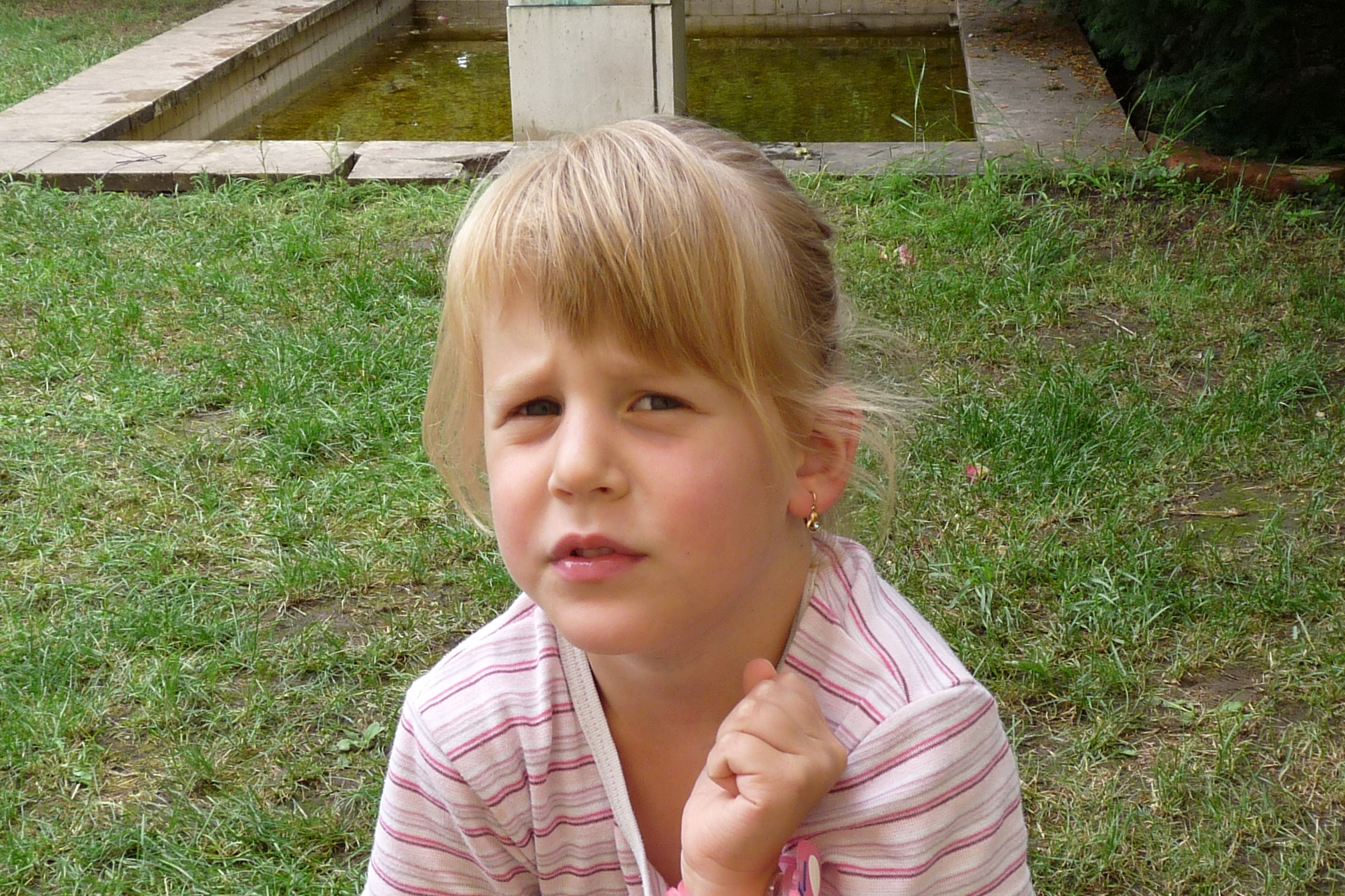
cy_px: 420
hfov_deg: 35.6
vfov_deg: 24.2
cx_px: 670
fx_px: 2092
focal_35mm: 56
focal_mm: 5.4
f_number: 3.6
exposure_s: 1/100
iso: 100
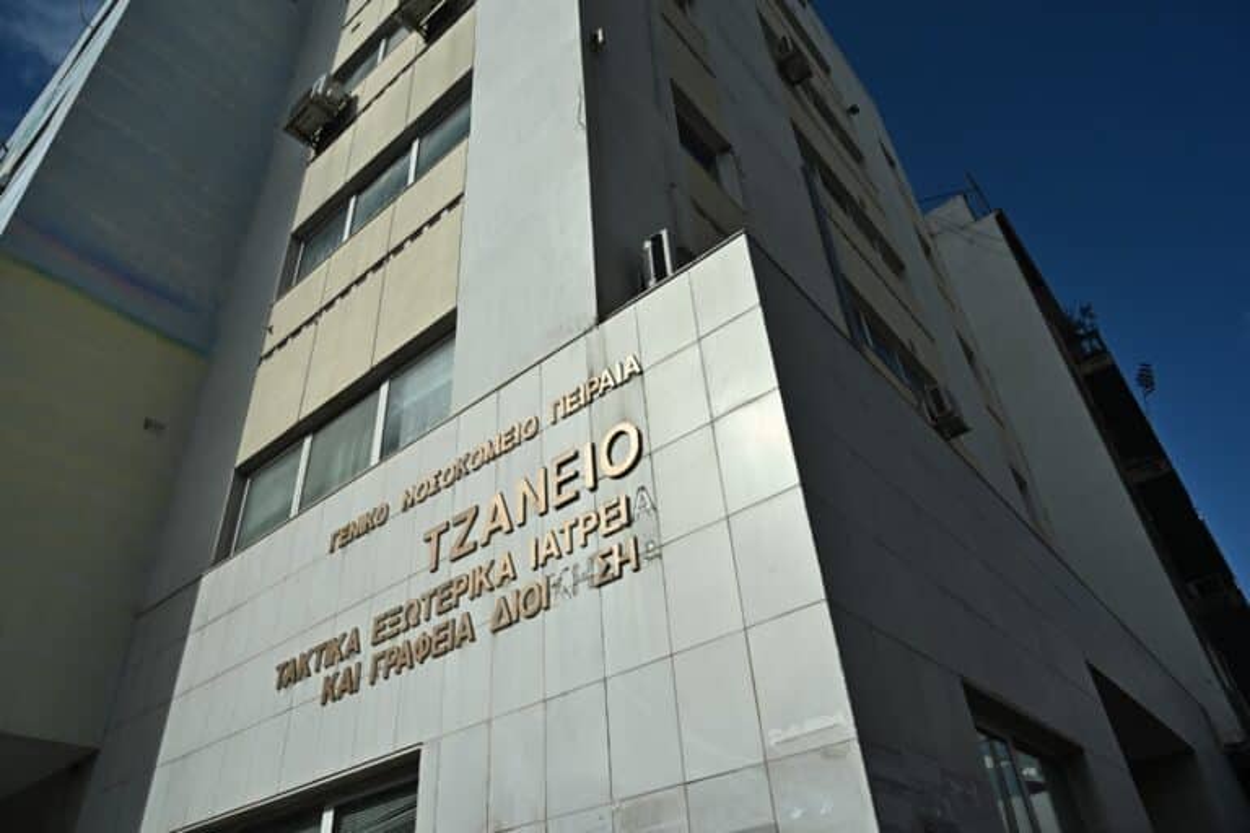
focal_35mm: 24
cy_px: 416
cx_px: 625
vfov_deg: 53.1
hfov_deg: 73.7
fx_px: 833
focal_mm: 24
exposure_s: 1/10000
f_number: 5
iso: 500
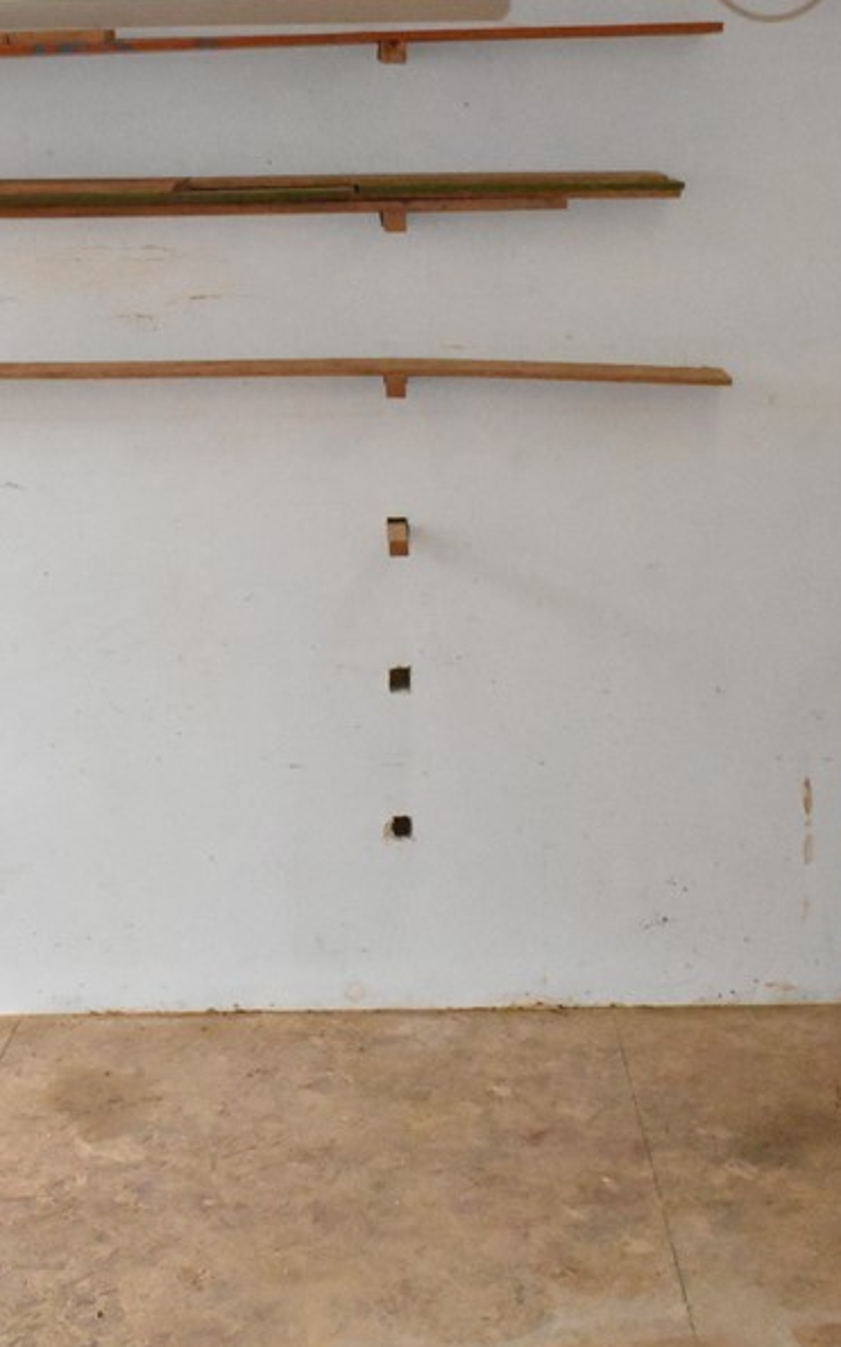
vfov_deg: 29.4
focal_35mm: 70
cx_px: 433
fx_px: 2566
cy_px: 703
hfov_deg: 18.6
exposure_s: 1/200
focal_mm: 25
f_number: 13
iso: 8000
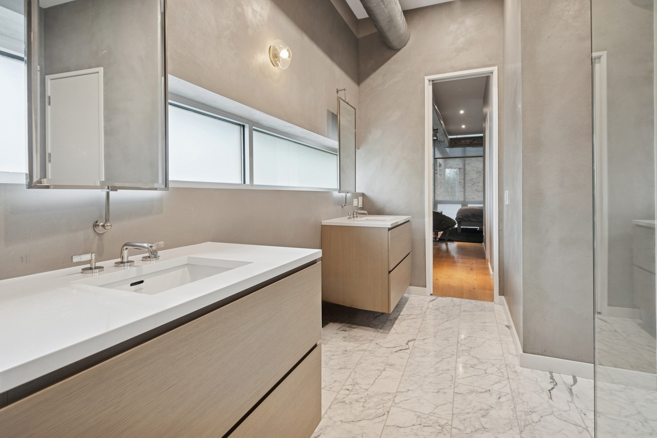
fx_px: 329
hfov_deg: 90.0
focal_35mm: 18
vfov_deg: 67.4
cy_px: 219
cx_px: 328
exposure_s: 1/20
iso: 400
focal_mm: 18
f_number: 8
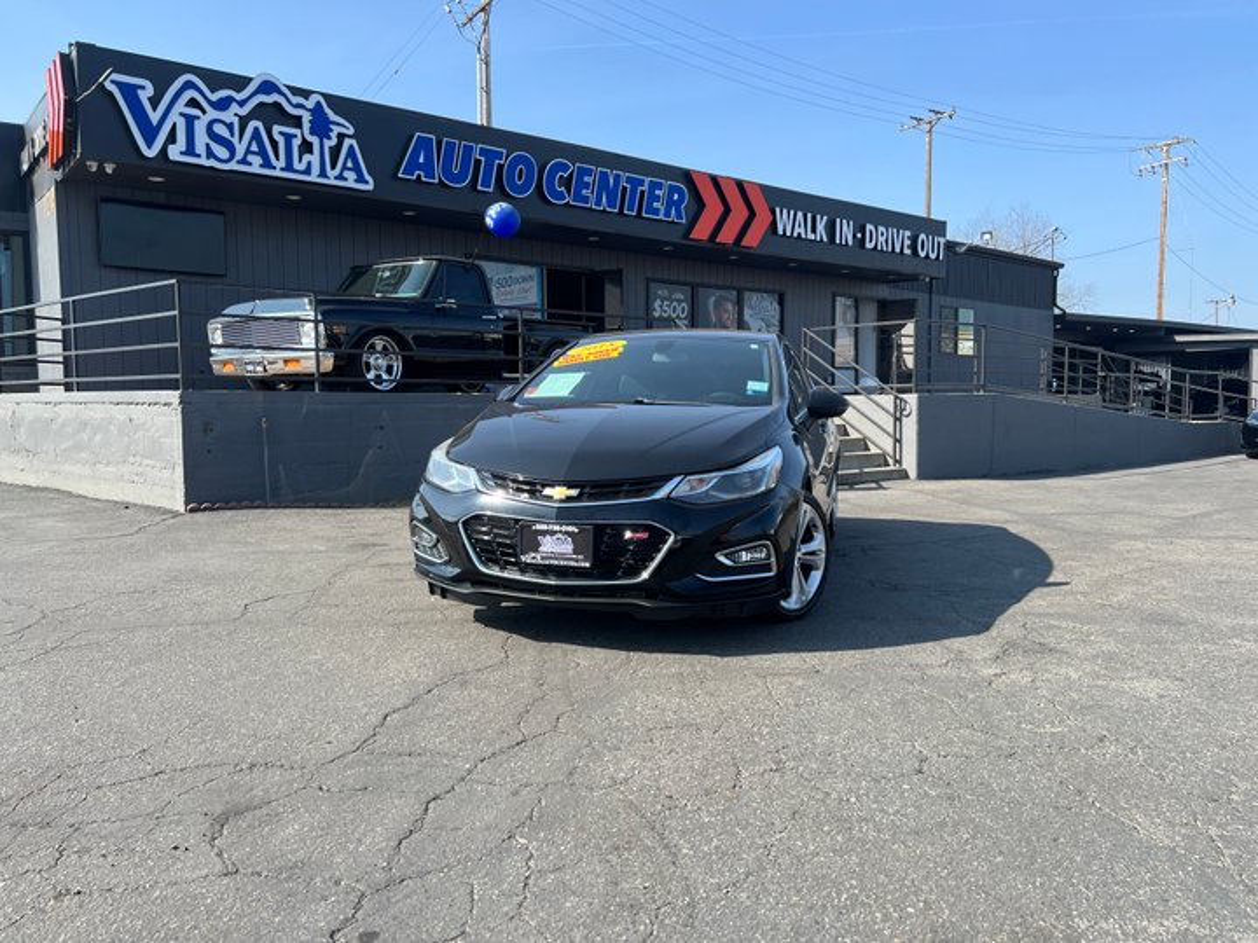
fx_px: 945
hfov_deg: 67.3
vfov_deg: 53.1
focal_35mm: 26
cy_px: 472
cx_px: 629
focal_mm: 5.7
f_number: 1.5
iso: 50
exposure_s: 1/1698
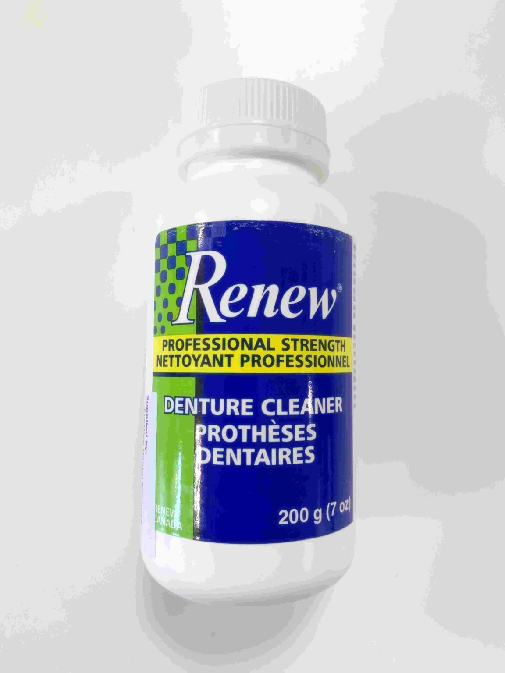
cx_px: 252
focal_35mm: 26
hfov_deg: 53.1
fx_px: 506
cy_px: 336
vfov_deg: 67.3
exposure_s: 1/100
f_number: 1.8
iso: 100
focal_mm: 4.25
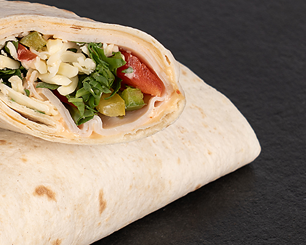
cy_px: 157
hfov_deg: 8.1
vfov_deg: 6.5
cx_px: 31
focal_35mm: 238
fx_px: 2154
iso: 100
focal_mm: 105
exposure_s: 1/160
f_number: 9
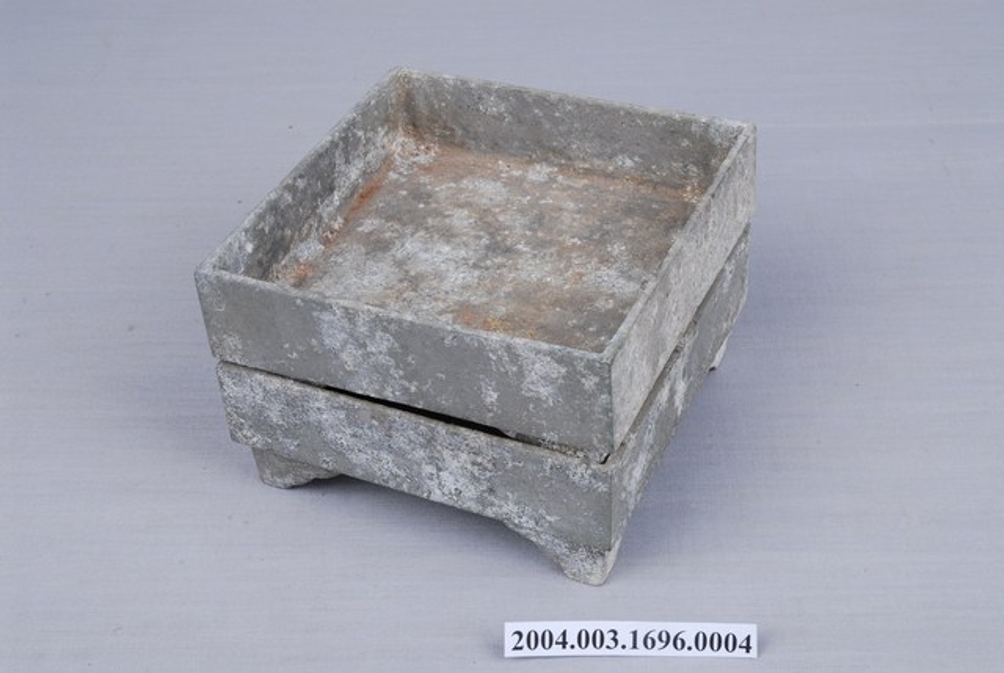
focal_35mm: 66
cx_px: 502
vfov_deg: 20.7
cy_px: 336
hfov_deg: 30.5
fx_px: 1844
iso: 100
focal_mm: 44
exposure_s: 1/100
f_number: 22
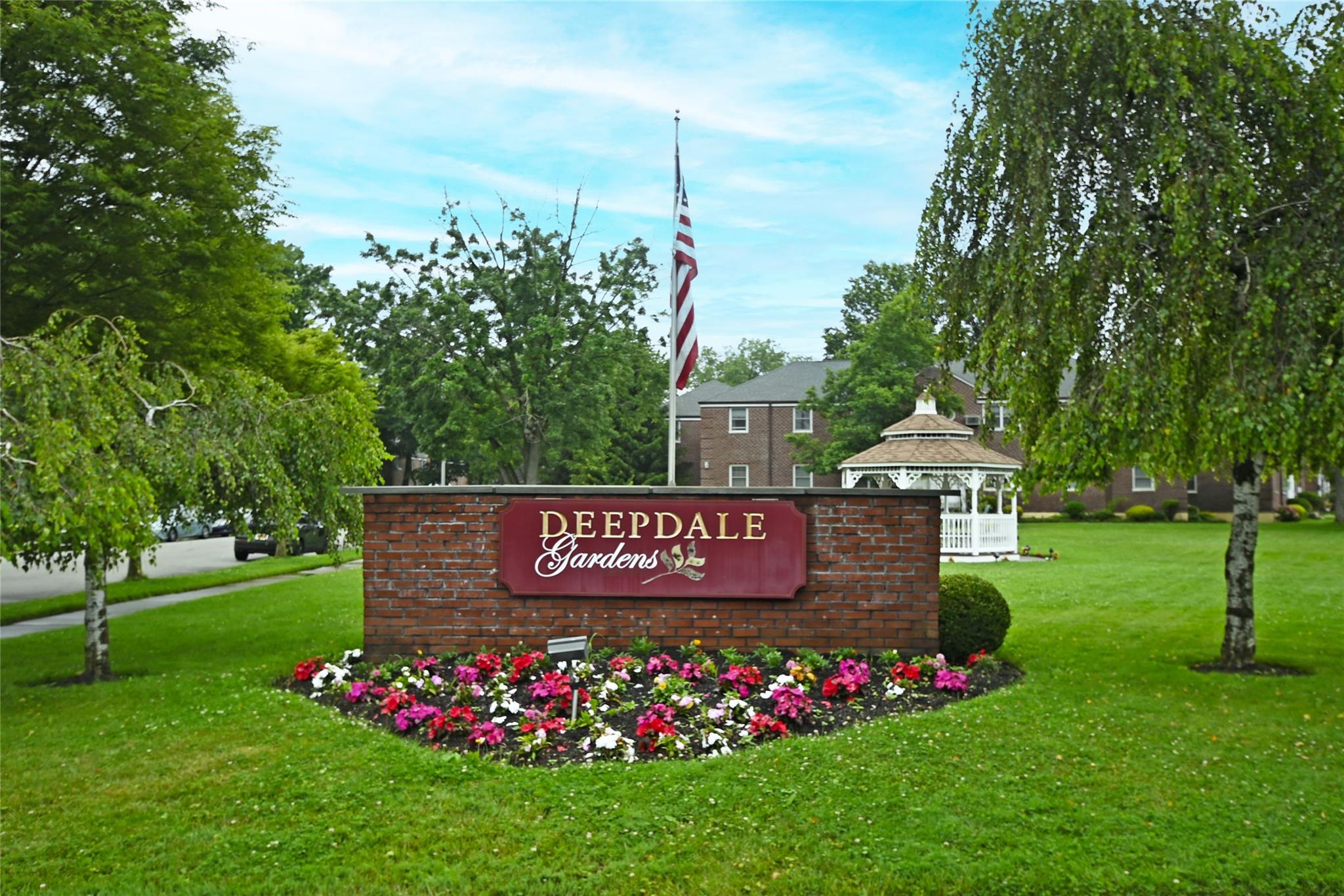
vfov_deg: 43.6
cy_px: 448
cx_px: 672
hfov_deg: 61.9
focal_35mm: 30
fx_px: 1120
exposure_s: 1/200
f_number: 7.1
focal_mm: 20
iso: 100
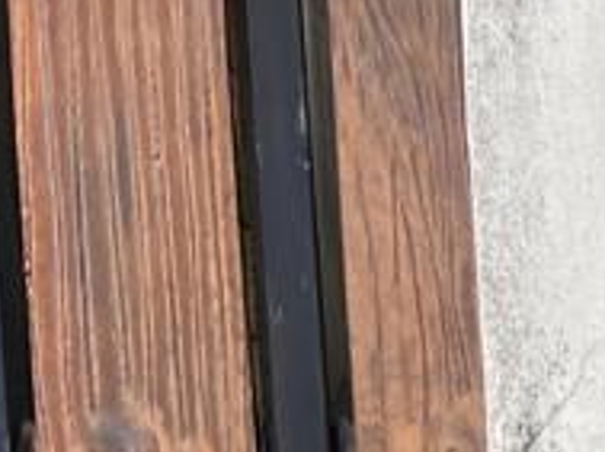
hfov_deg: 10.6
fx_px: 2652
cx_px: 1586
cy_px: 1035
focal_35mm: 152
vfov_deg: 8.9
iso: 32
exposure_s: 1/130
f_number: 1.6
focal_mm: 5.1
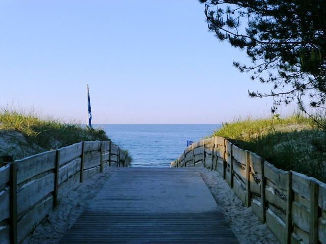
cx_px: 163
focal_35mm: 66
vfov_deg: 22.3
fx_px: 622
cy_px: 122
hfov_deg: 29.4
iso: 200
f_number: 4.9
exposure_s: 1/640
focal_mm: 11.7
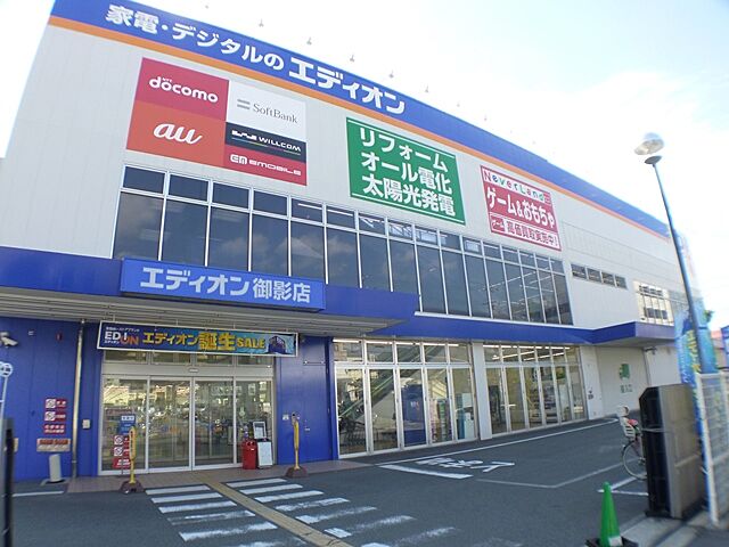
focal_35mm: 32
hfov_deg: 56.8
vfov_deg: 44.2
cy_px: 274
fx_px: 674
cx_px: 364
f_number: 2.9
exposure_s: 1/320
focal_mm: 5.7
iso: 160
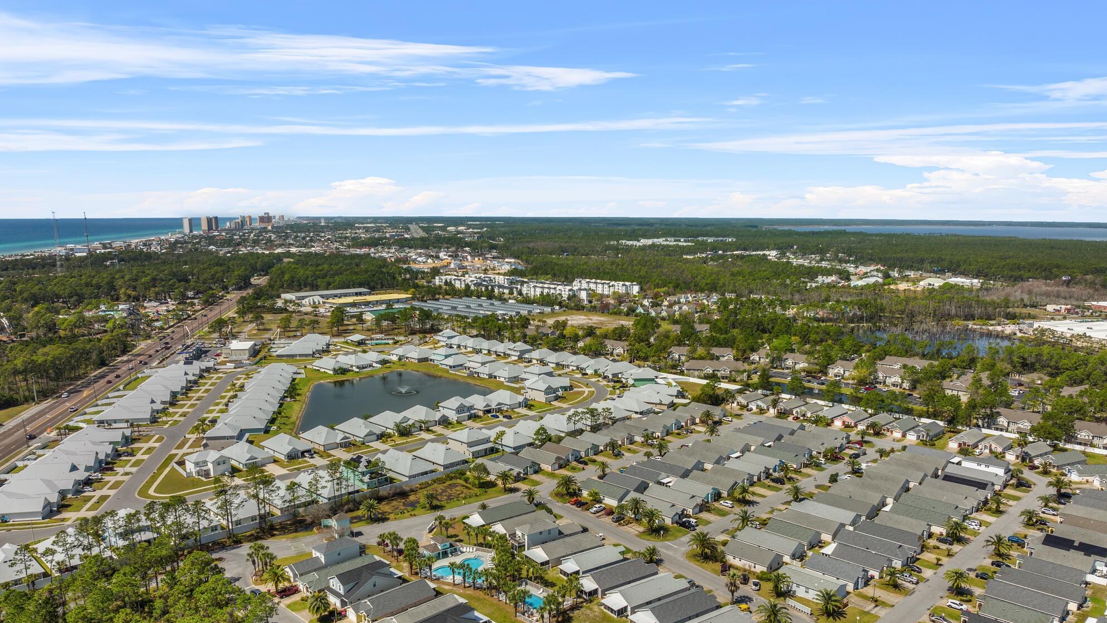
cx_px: 562
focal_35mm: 27
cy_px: 396
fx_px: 793
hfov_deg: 69.9
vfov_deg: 42.5
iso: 100
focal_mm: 12.29
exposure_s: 1/1600
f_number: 4
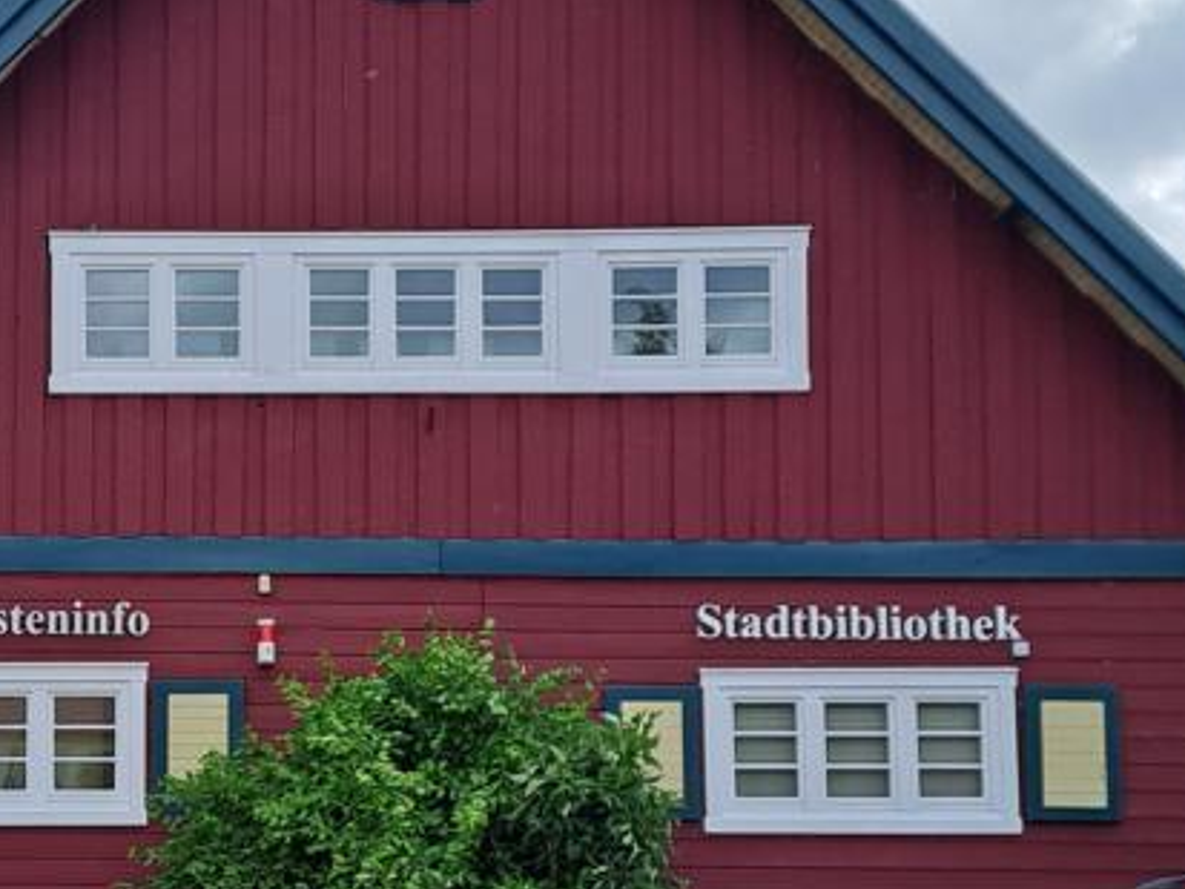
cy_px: 591
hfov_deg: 30.1
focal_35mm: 62
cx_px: 172
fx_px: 2123
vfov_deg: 23.6
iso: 32
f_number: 1.8
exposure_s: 1/1266
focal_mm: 4.65
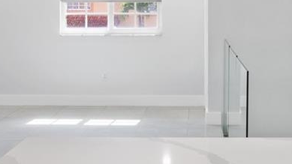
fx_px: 534
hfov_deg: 30.3
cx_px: 195
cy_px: -10
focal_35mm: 69
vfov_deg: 17.0
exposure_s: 1/15
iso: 320
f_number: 7.1
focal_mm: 16
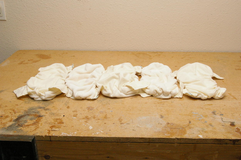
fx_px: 281
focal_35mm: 42
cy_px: 80
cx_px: 120
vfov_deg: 31.8
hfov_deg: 46.4
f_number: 22
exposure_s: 1/180
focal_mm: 28
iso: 1600
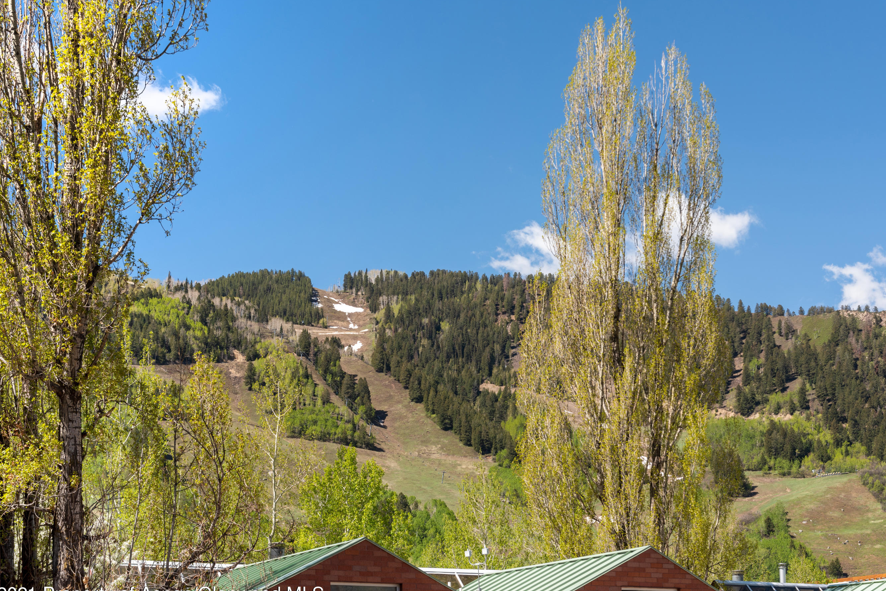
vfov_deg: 25.1
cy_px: 291
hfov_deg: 36.8
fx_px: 1329
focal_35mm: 54
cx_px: 479
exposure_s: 1/320
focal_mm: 48
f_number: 7.1
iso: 160
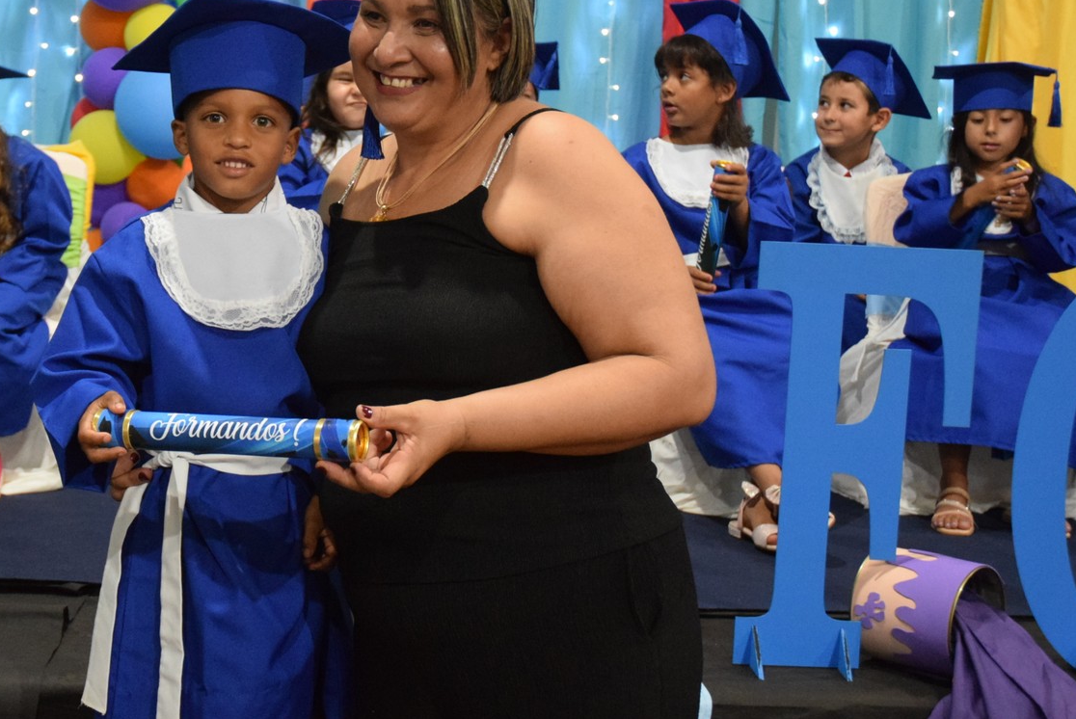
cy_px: 274
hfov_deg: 33.0
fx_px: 1787
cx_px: 290
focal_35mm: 60
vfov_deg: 22.7
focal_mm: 27
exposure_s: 1/60
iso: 3600
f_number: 3.8
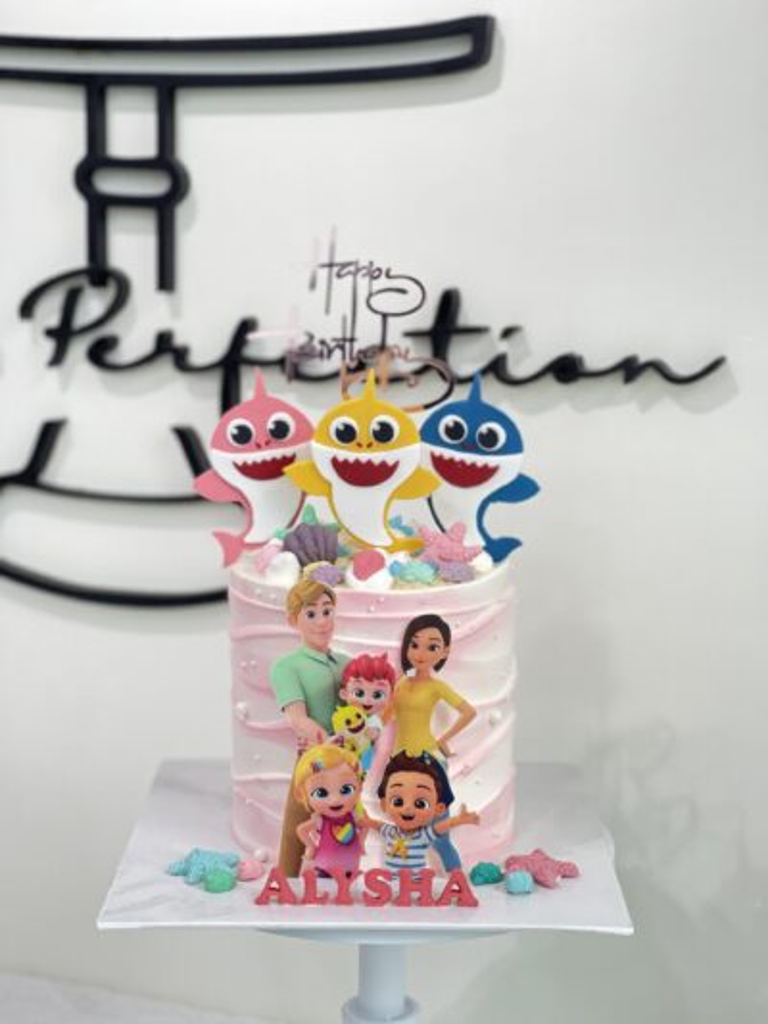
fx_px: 1892
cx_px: 384
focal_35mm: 64
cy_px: 512
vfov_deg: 30.3
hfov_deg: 22.9
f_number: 2.2
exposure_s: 1/50
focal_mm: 7.5
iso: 125
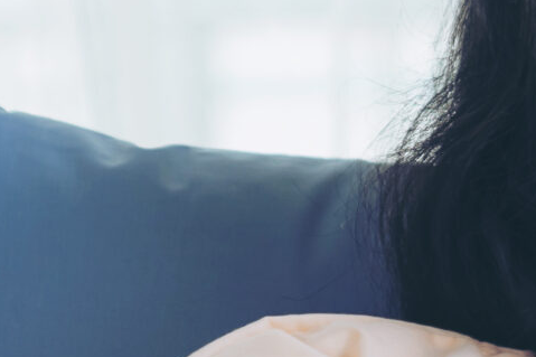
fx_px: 4777
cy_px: 406
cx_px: 1294
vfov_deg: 4.3
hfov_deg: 6.1
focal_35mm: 321
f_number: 2.8
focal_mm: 60
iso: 100
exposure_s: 1/80
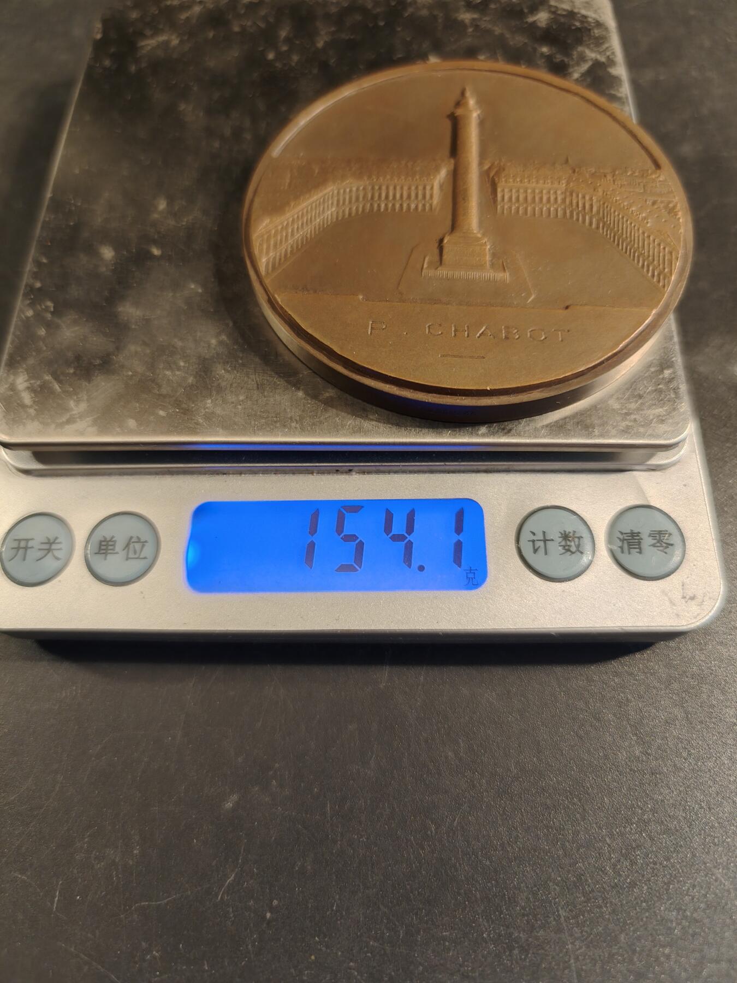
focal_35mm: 23
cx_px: 368
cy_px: 492
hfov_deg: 58.9
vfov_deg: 73.9
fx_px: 653
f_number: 1.6
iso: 320
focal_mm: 6.06
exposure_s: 1/100
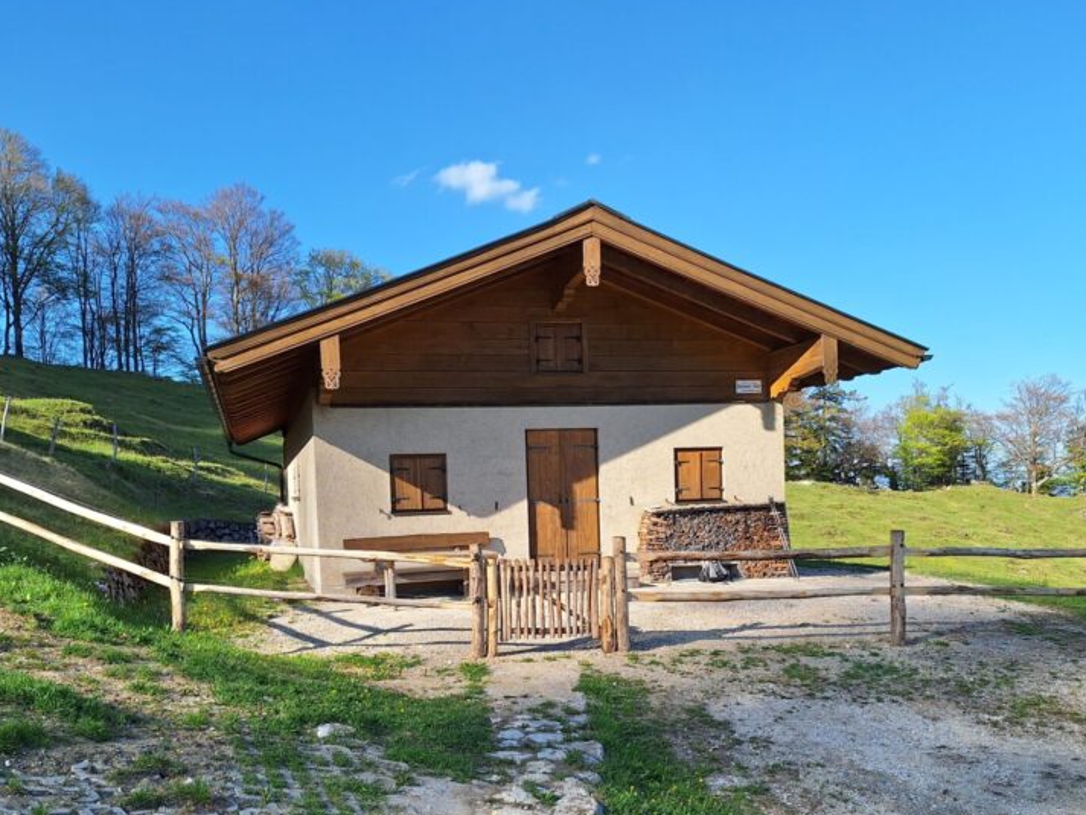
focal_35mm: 32
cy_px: 524
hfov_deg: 56.8
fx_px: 1004
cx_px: 532
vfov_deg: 43.7
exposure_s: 1/2012
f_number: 1.8
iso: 40
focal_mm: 5.54
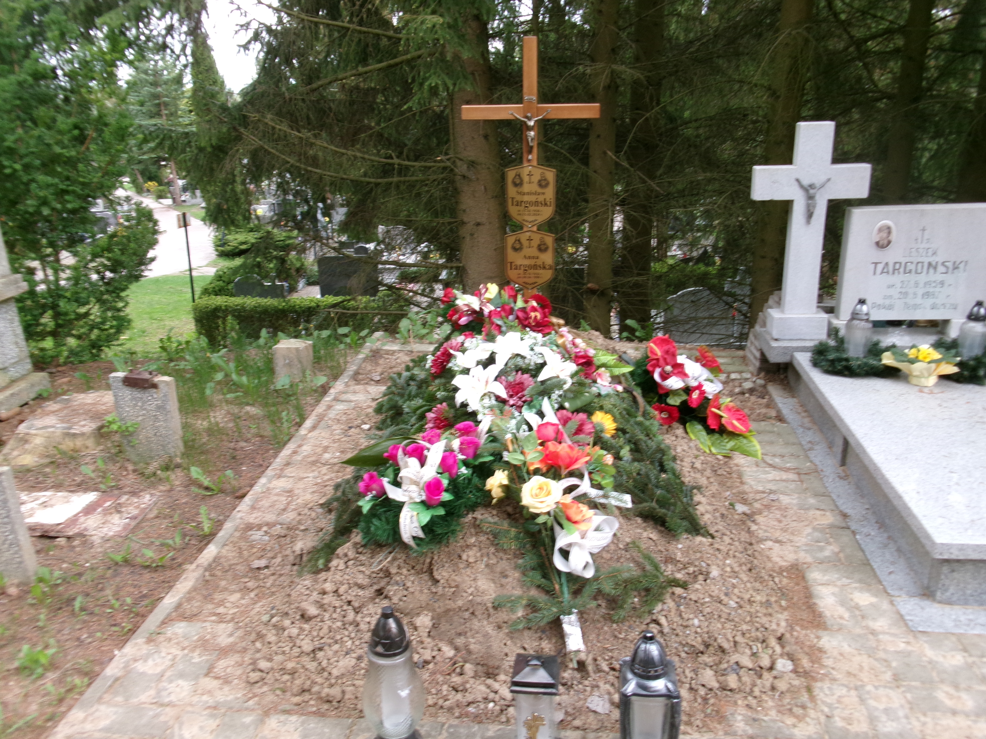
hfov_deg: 63.4
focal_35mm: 28
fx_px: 798
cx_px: 493
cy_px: 370
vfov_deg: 49.7
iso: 100
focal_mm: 5.1
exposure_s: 1/34
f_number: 3.9
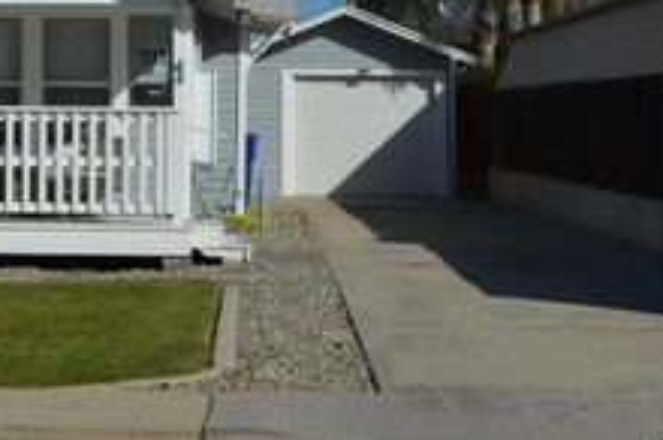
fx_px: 2191
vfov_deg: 11.4
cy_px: 14
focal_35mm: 119
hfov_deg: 16.8
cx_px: -9
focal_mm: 35
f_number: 10
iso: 100
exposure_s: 1/400
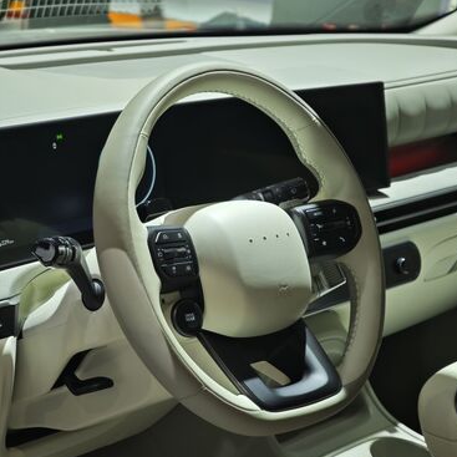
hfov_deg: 18.9
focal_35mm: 92
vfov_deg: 18.9
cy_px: 233
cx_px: 178
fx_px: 1374
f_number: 1.8
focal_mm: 11.5
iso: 64
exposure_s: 1/100
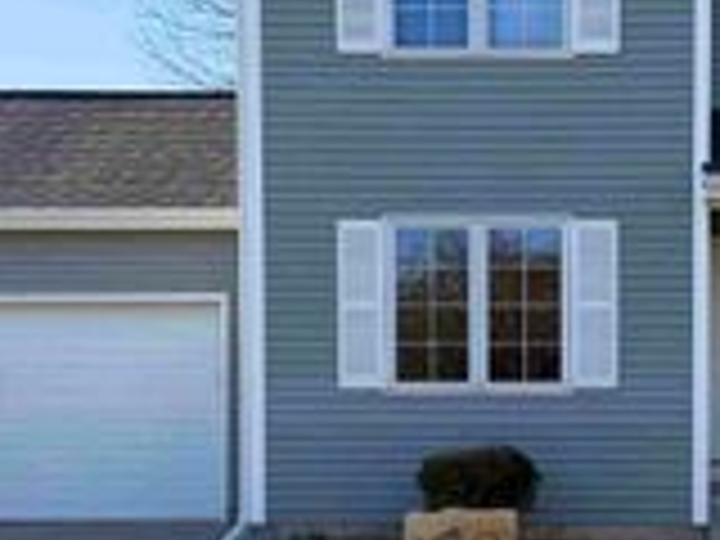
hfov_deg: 25.5
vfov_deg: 19.5
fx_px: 1560
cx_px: 576
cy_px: 425
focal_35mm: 75
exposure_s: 1/2801
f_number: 1.78
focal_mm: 6.76
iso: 100
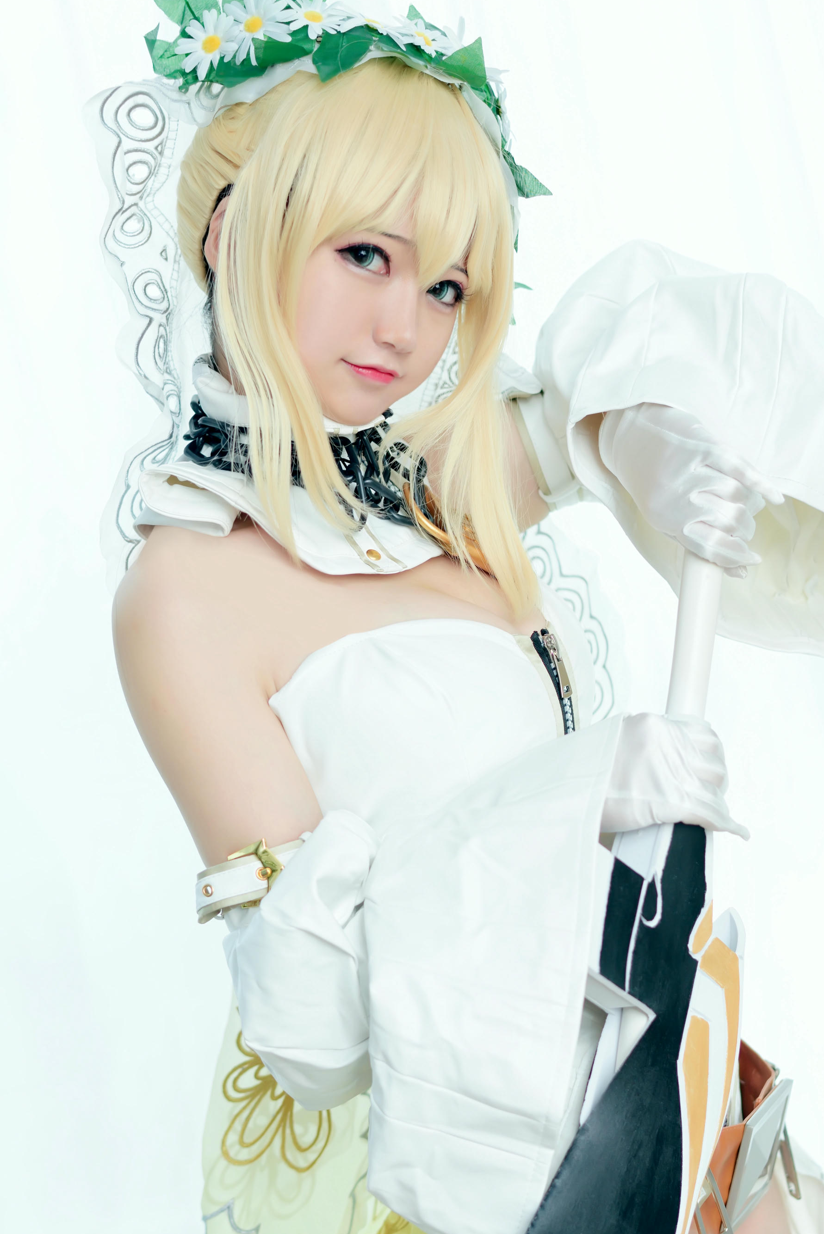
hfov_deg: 17.1
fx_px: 2744
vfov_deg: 25.3
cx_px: 483
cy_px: 682
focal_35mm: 80
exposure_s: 1/160
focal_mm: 58
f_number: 2.8
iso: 400
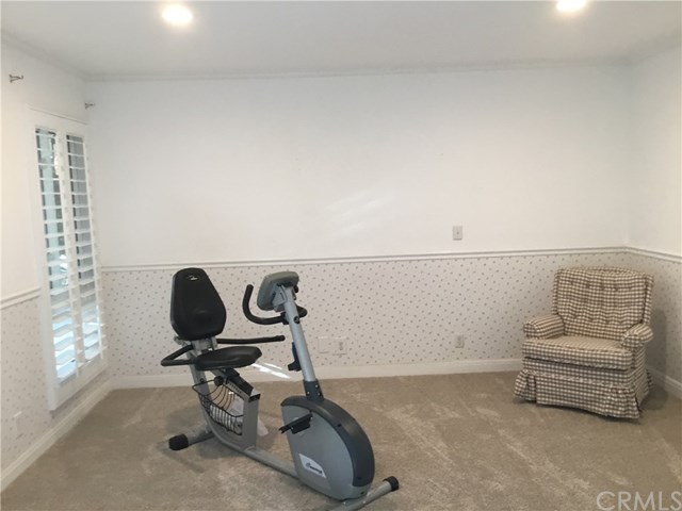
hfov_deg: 58.4
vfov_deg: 45.4
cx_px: 341
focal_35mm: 31
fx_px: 611
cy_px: 256
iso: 80
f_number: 2.4
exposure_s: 1/30
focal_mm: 3.3
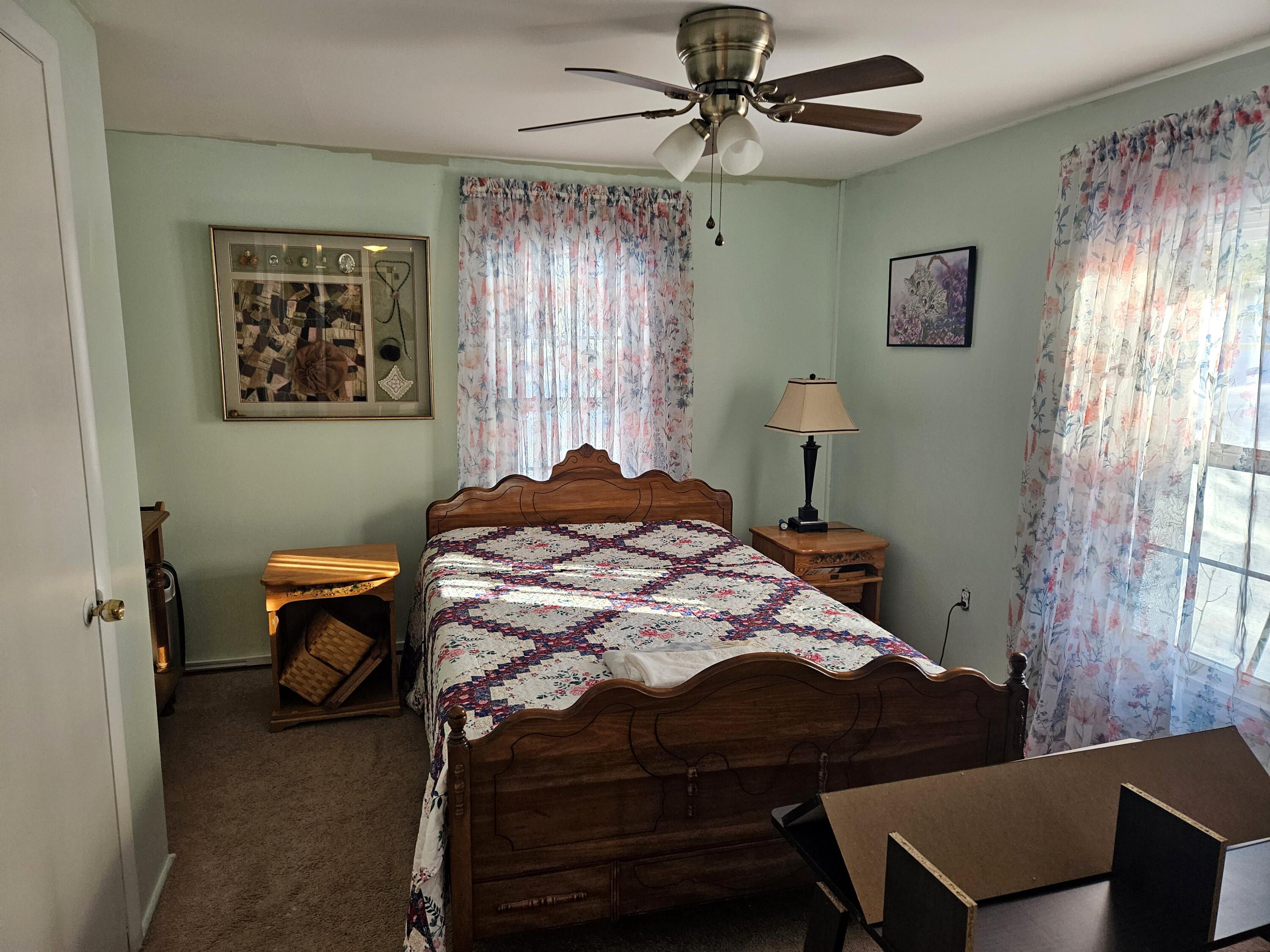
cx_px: 635
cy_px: 476
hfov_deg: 73.9
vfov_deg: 58.9
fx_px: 844
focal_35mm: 23
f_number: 1.8
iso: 250
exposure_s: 1/120
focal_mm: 5.4
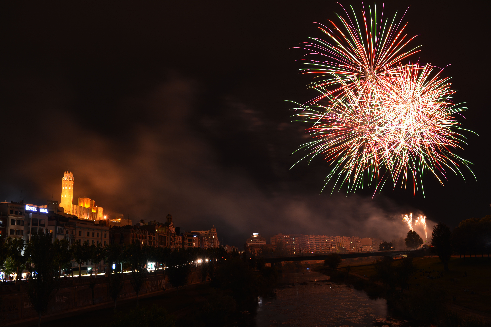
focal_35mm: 27
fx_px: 368
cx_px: 246
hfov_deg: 67.4
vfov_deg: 47.9
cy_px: 164
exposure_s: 7.5
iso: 100
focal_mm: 18
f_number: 8
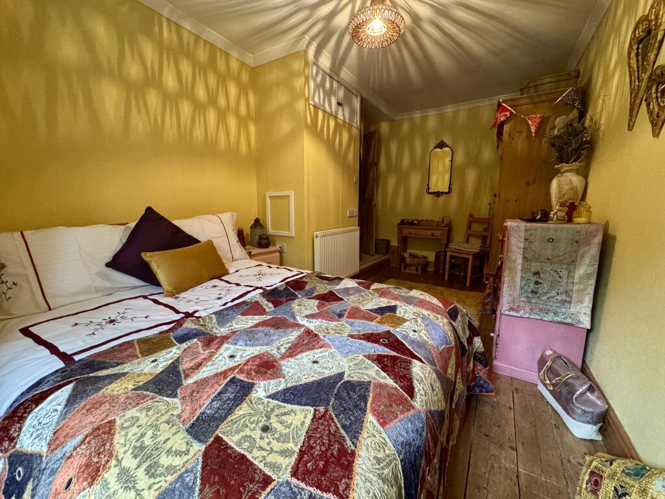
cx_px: 332
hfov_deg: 102.1
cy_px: 250
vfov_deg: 85.7
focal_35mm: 14
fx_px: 269
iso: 640
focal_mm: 2.22
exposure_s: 1/50
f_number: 2.2
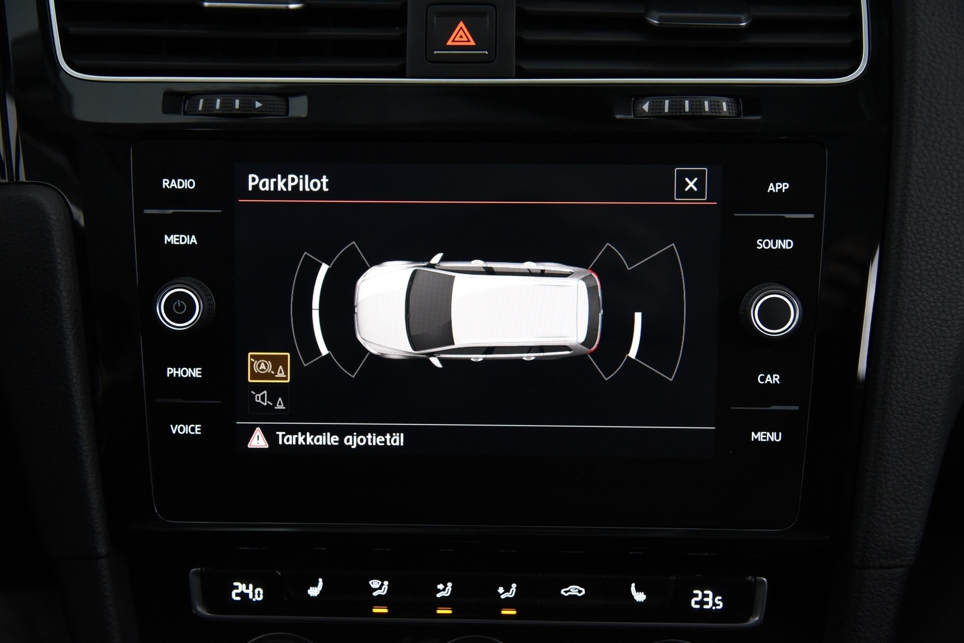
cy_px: 322
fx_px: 1232
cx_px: 482
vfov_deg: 29.3
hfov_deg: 42.7
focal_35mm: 46
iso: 4000
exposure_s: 1/50
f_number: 4
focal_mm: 46
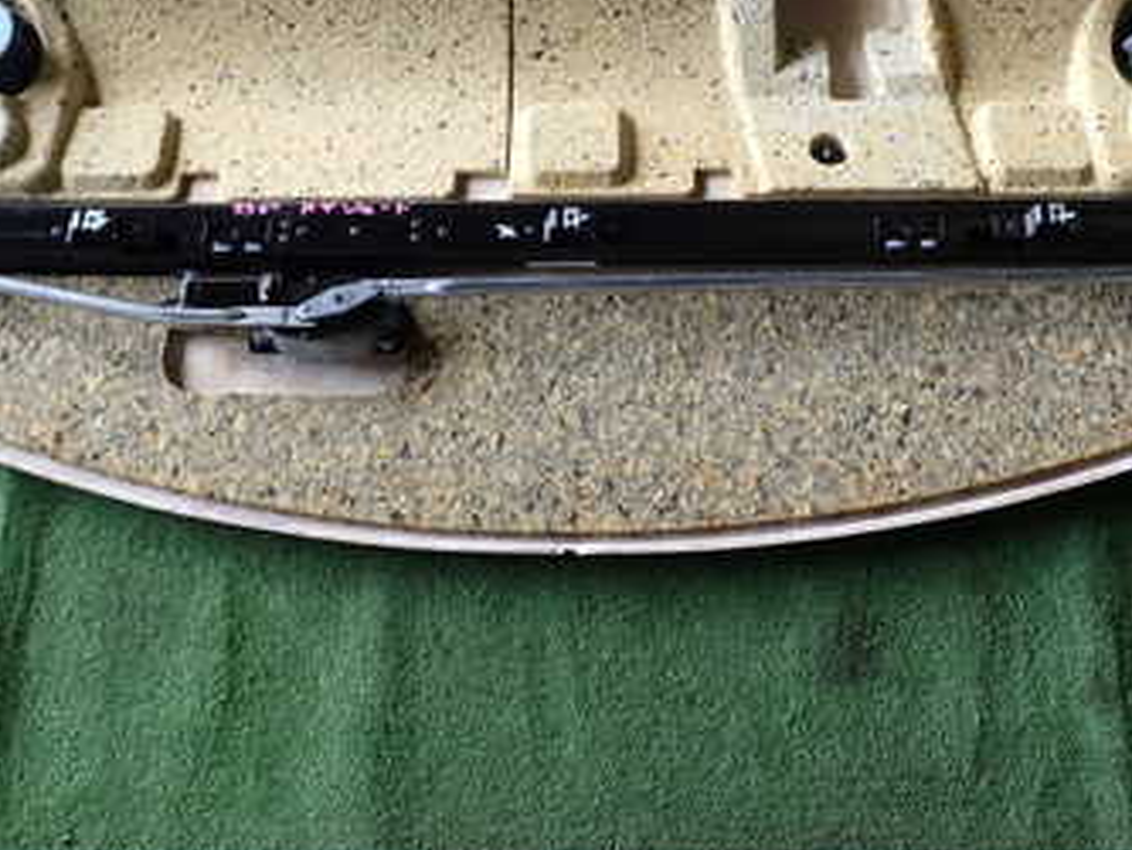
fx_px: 1767
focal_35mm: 54
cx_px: 581
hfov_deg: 35.5
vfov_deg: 26.7
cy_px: 218
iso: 100
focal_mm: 5.4
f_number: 3.2
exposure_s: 1/80
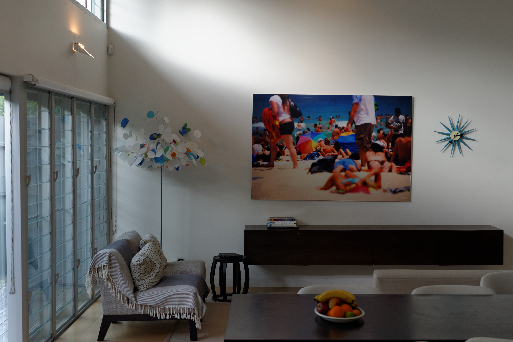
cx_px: 256
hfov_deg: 39.6
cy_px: 171
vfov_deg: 27.0
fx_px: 713
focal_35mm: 50
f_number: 5.6
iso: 800
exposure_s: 1/80
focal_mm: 50
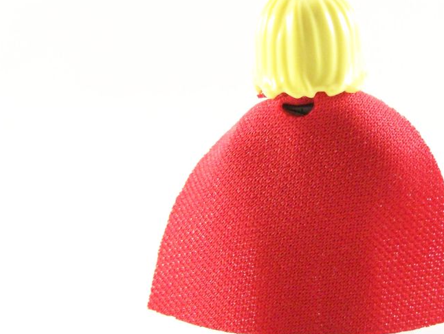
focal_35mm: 149
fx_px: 1912
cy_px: 152
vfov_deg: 10.0
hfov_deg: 13.2
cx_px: 322
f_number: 3.6
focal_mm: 15.6
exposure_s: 1/60
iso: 400
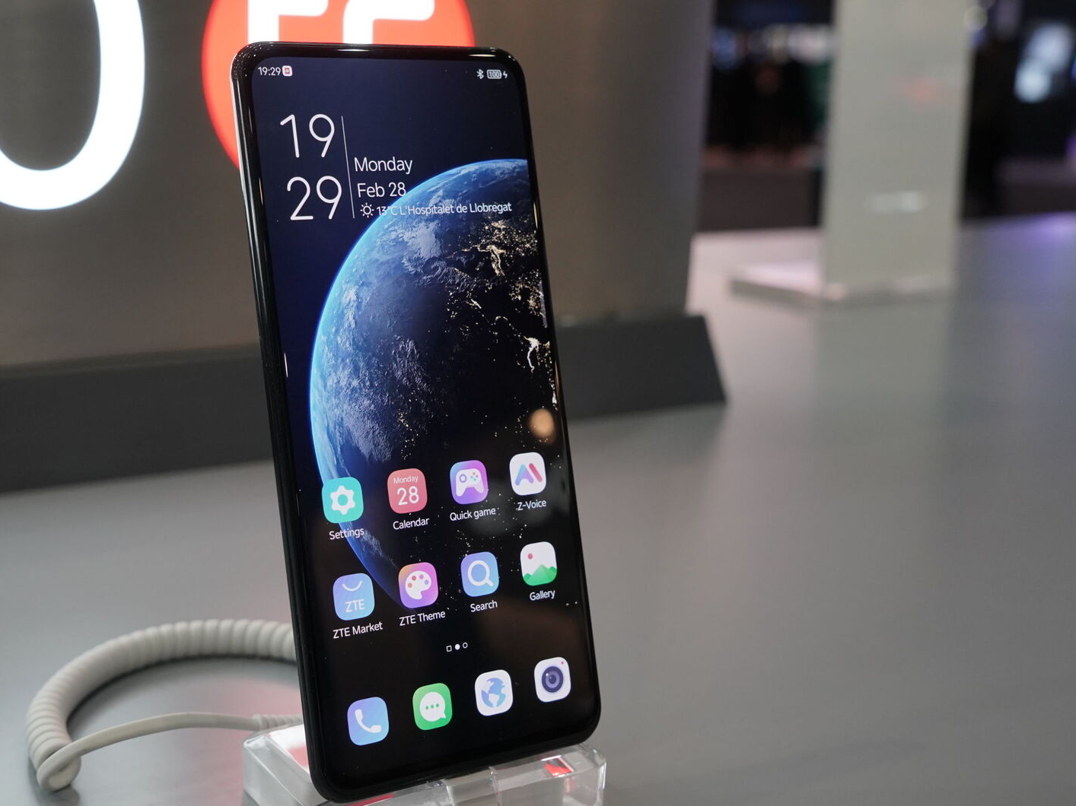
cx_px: 437
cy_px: 377
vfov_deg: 30.9
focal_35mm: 47
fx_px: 1461
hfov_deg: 40.3
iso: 2000
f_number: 6.3
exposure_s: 1/160
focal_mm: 36
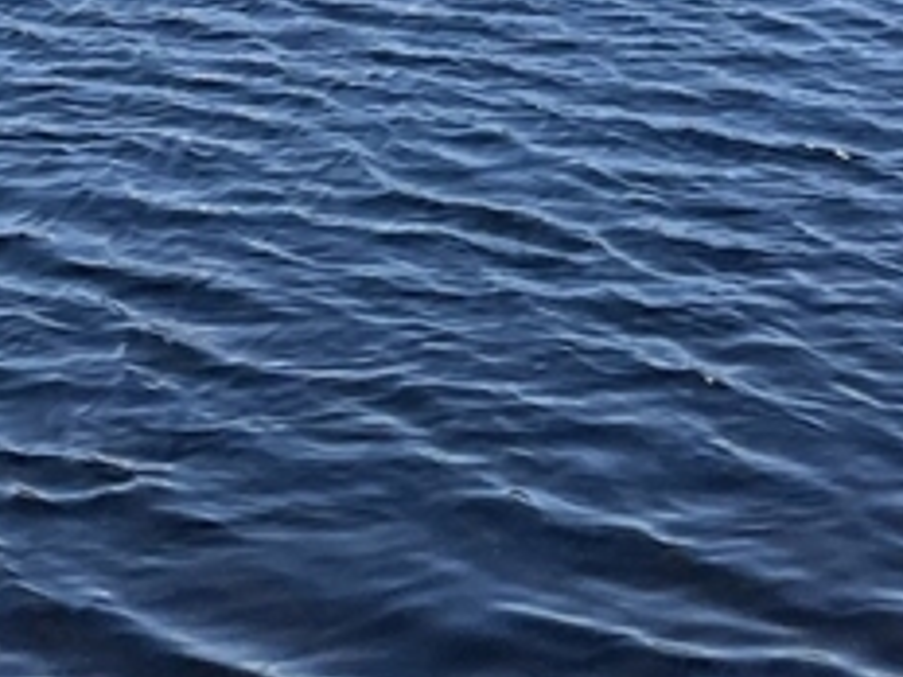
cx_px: 74
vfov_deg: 11.9
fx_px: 3000
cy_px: -525
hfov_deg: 16.9
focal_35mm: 115
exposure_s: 1/3125
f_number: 1.6
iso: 32
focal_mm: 4.2
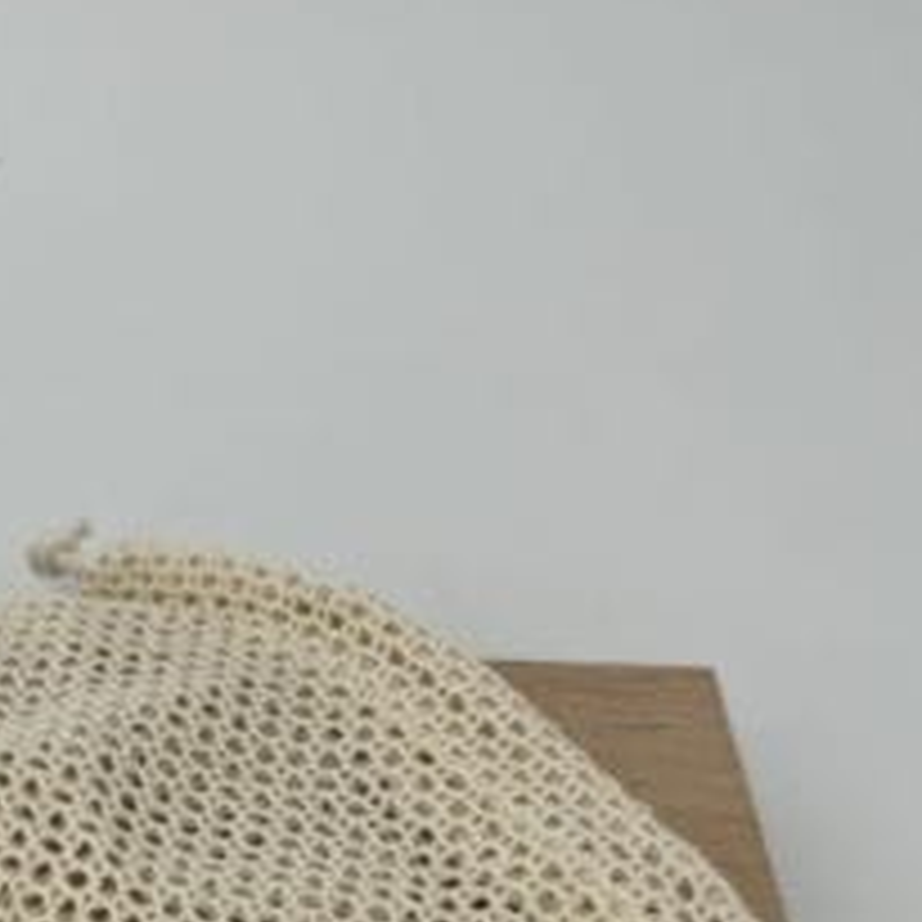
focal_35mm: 69
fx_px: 2079
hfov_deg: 23.5
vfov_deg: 23.1
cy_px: 1086
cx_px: -90
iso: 80
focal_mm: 6.76
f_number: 1.78
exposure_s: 1/2833
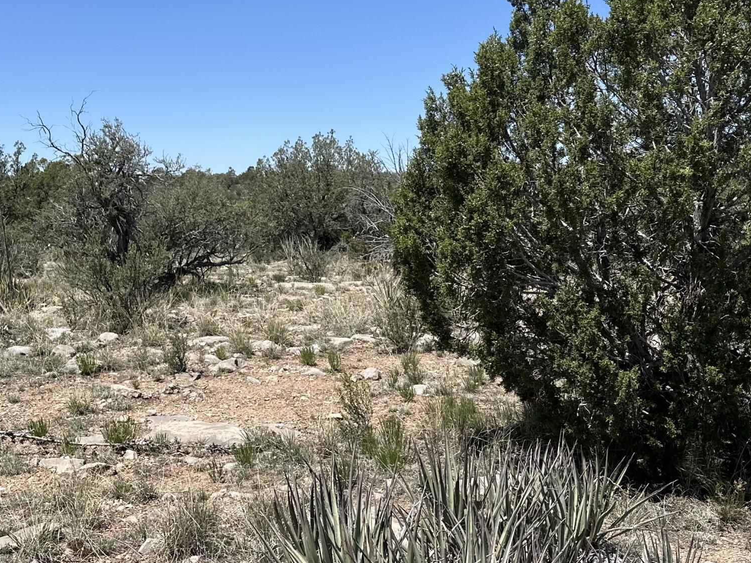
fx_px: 1041
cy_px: 247
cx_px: 283
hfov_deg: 39.4
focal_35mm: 48
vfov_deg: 30.2
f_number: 1.78
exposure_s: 1/4762
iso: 80
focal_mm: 6.86
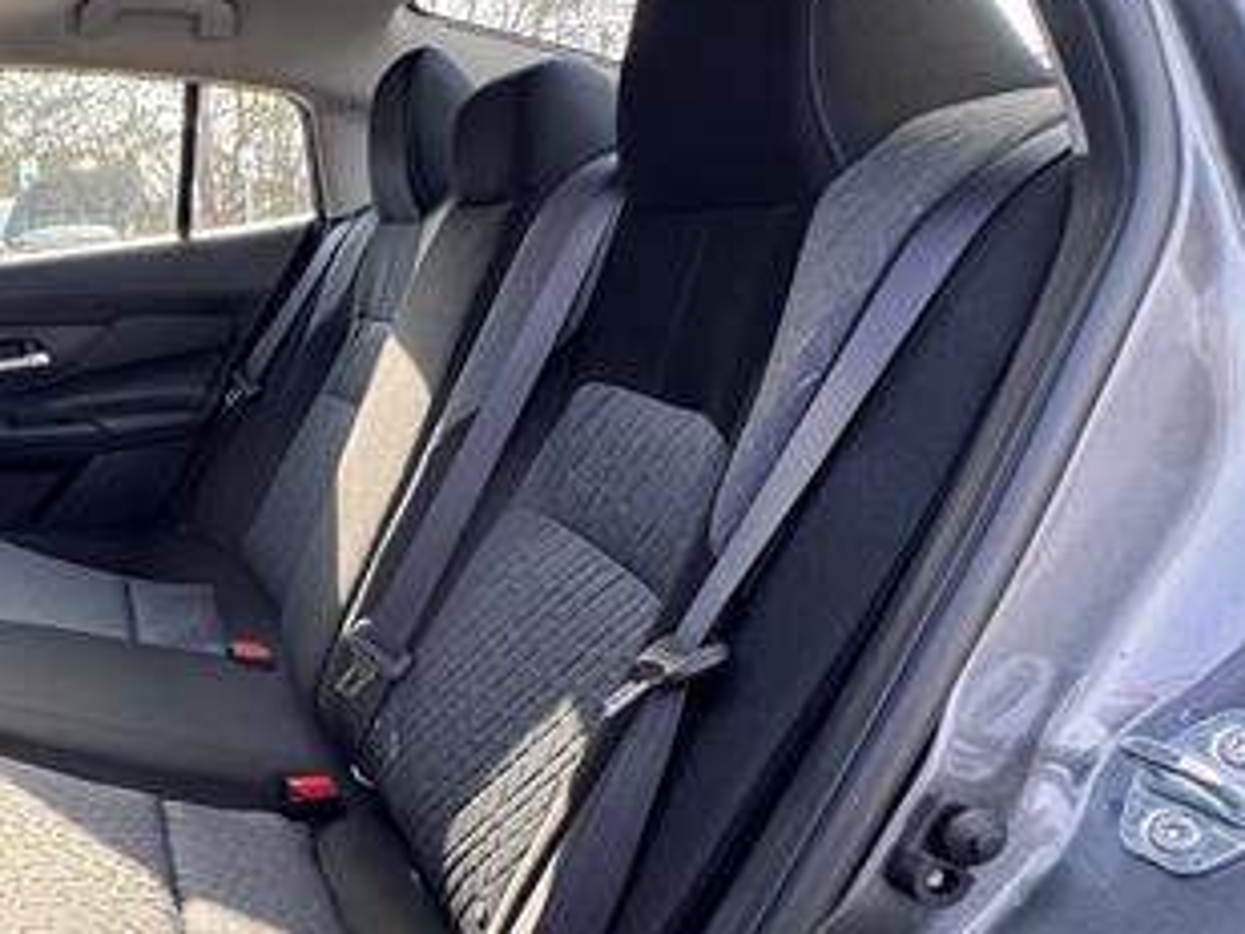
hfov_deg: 51.8
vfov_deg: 48.2
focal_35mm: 29
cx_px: 56
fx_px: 1043
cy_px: 487
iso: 50
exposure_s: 1/99
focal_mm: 2.22
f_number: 2.2
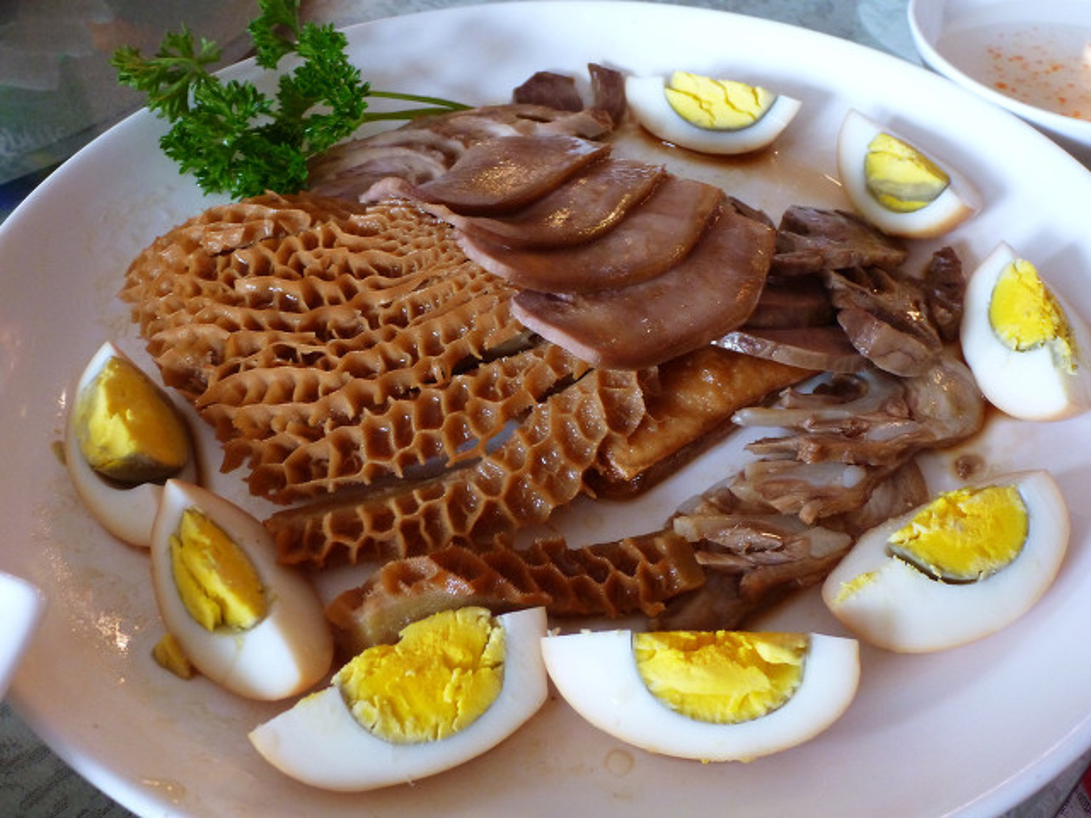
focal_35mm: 36
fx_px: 1135
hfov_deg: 51.4
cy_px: 409
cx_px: 546
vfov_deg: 39.7
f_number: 3.9
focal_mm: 6.4
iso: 400
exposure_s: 1/15
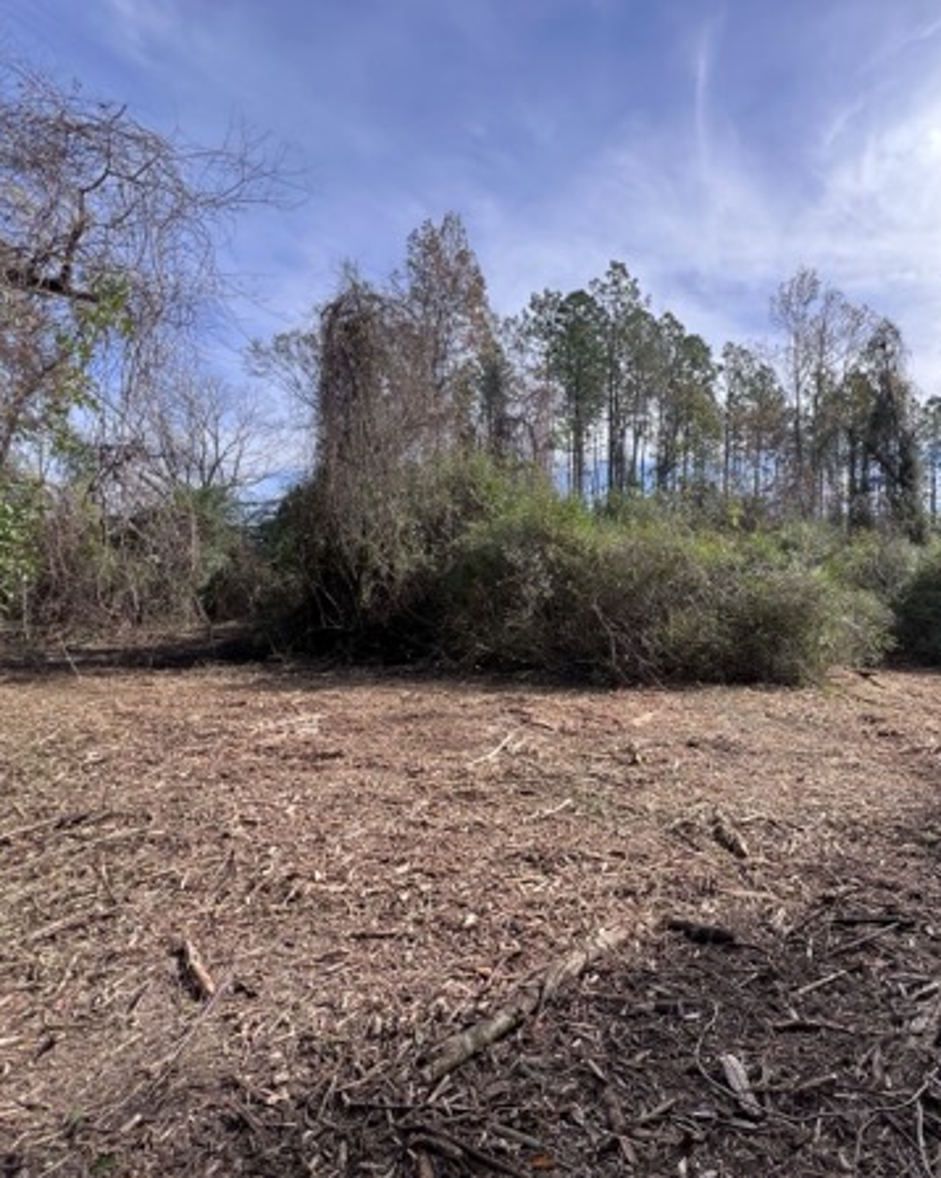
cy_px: 589
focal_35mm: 17
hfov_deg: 72.9
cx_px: 676
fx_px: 592
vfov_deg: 89.7
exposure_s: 1/445
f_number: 1.8
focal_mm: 1.57
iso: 32
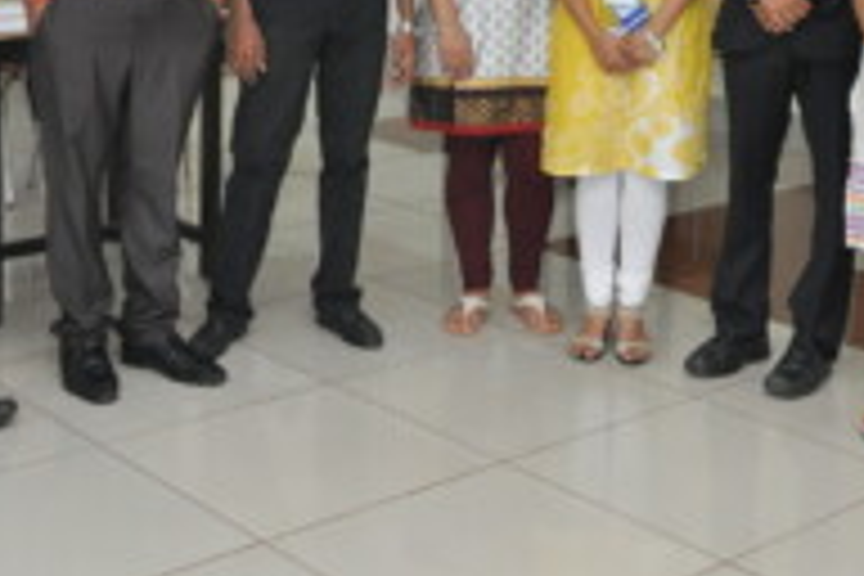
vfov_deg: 17.8
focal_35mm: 75
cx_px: 522
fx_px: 1800
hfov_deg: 26.9
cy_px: 32
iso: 800
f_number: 6.3
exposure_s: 1/125
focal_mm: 24
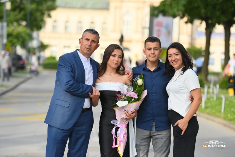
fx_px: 783
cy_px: 78
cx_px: 118
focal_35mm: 120
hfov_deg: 17.1
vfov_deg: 11.4
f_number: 2.8
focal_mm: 120
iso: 1000
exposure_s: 1/8000
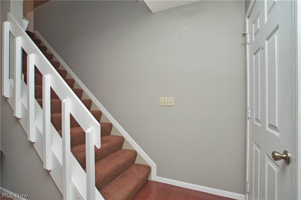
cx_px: 150
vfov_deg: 72.0
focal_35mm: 16
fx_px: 138
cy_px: 100
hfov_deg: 95.0
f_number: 4.5
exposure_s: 1/160
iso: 800
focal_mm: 11
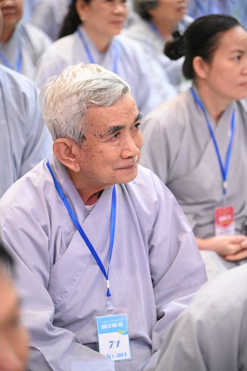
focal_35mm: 120
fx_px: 1238
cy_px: 186
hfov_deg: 11.4
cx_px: 124
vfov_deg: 17.1
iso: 20000
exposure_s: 1/250
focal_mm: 120
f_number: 4
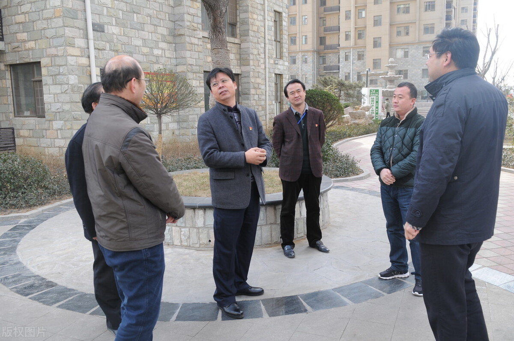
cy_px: 170
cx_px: 257
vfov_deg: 43.5
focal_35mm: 30
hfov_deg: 62.0
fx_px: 428
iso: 200
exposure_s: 1/100
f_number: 5
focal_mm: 20
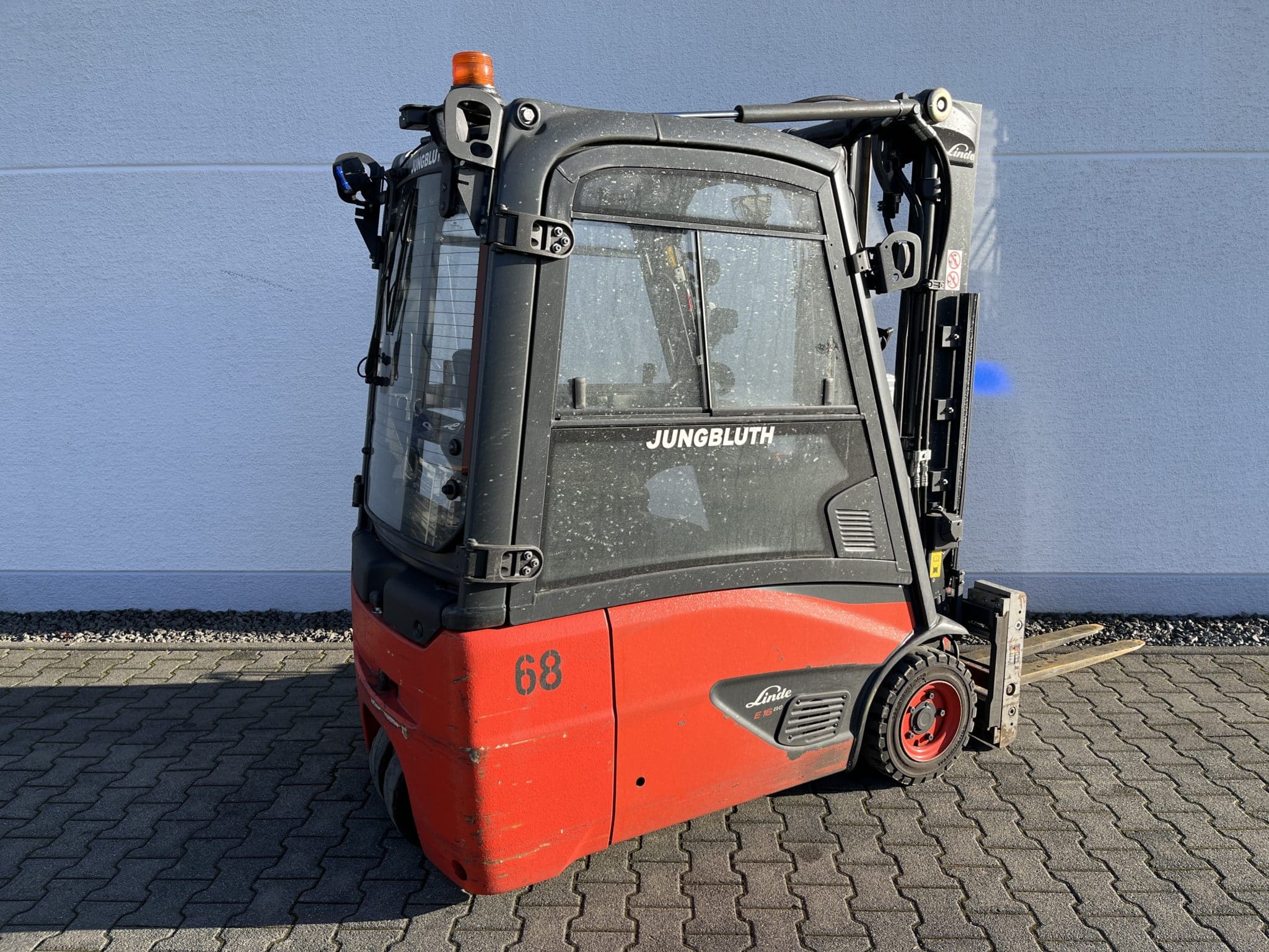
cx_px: 634
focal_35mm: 26
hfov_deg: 67.3
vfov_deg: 53.1
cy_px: 476
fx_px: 953
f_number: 1.6
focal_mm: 5.1
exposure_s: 1/1186
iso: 50
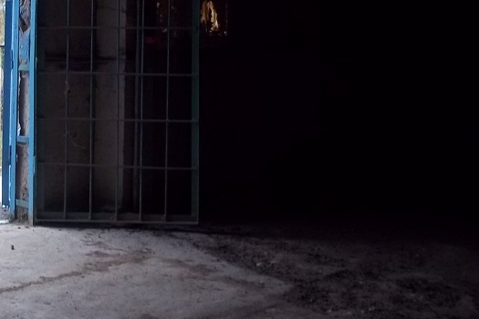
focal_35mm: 73
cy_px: 7
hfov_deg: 27.2
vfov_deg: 18.2
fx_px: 971
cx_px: 100
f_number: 3.1
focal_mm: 6.5
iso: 160
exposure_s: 1/30
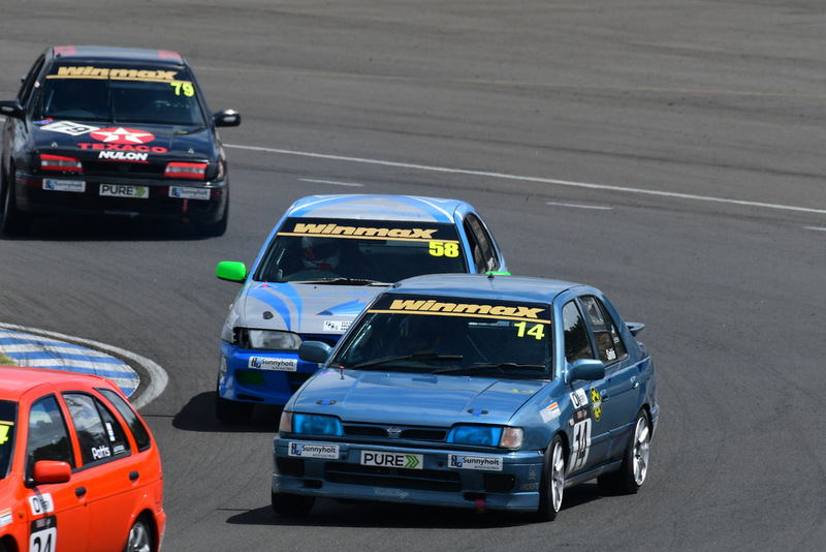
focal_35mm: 750
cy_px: 276
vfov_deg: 1.8
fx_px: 17214
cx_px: 413
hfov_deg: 2.7
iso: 200
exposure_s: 1/640
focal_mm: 500
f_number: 10
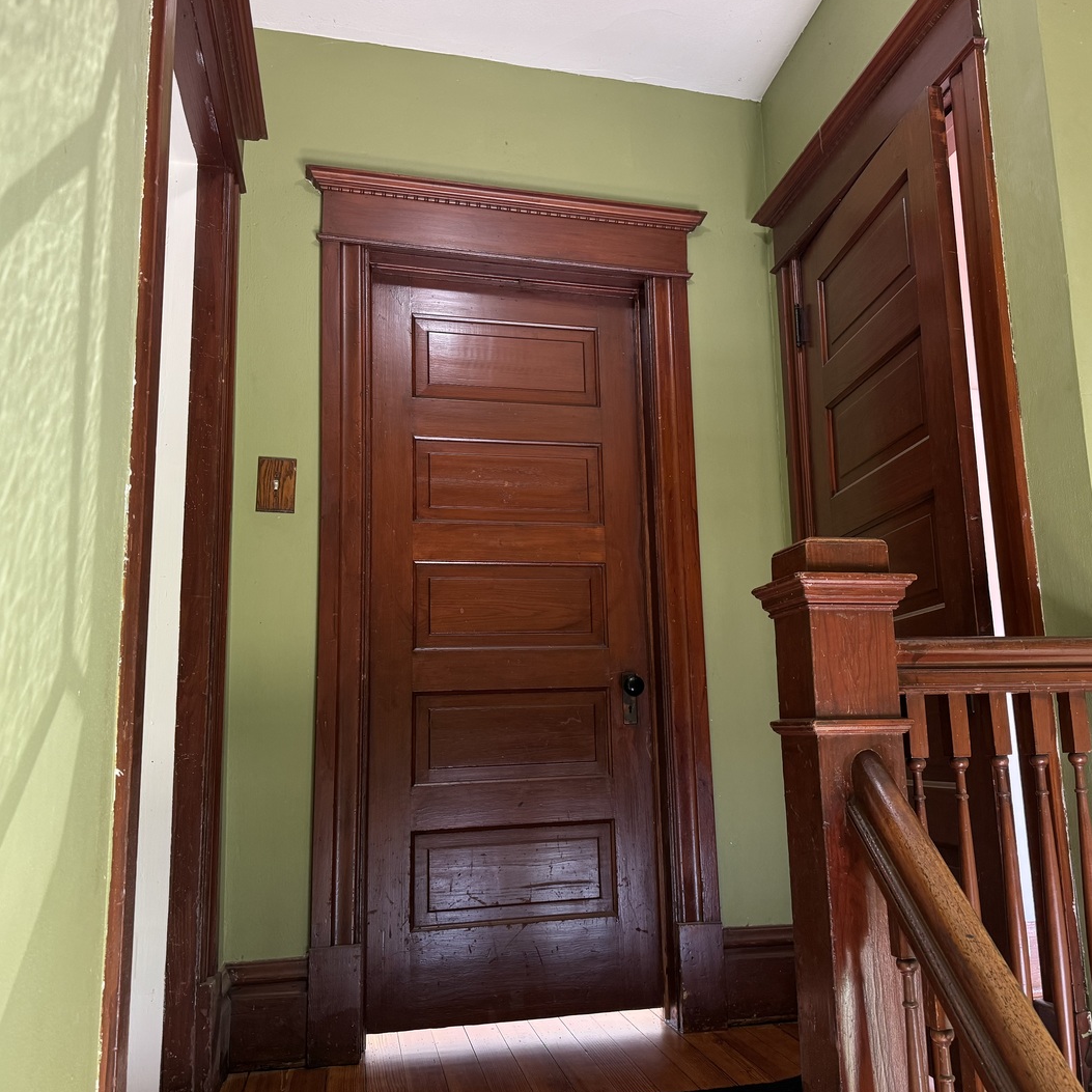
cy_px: 547
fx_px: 1035
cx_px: 597
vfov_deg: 55.6
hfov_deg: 55.5
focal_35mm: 29
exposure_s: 1/60
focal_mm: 6.76
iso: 250
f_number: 1.78
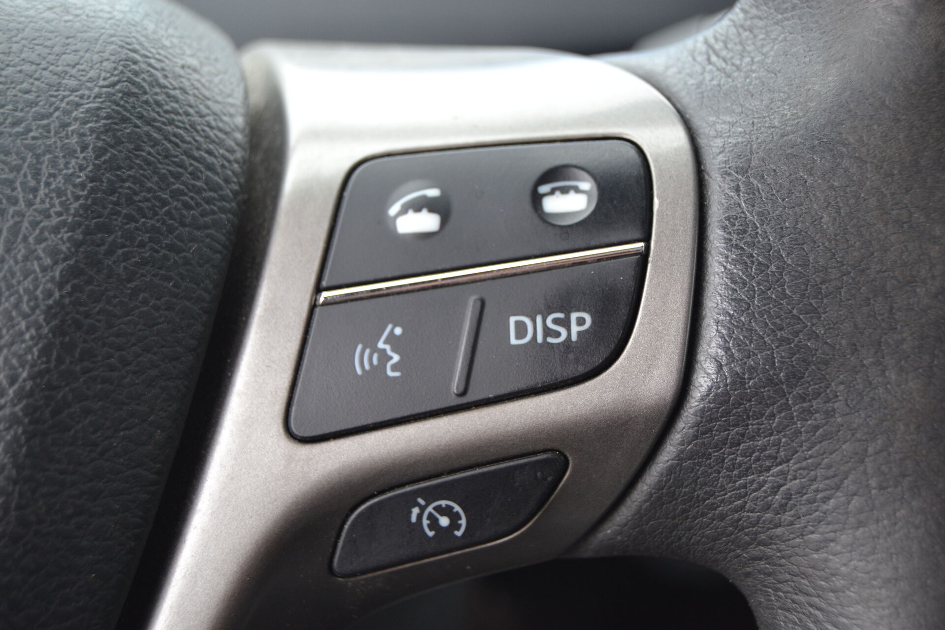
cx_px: 472
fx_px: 1496
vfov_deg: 23.8
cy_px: 315
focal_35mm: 57
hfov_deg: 35.1
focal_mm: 38
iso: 400
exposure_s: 1/125
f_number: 5.6
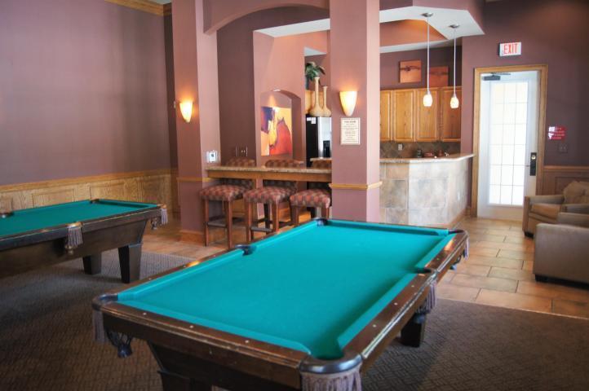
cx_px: 294
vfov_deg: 47.8
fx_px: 441
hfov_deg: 67.4
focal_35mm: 27
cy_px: 196
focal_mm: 18
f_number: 3.5
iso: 500
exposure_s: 1/30
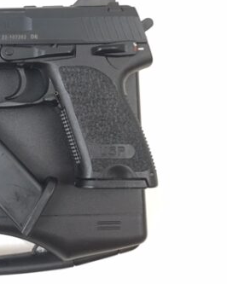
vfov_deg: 36.6
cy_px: 120
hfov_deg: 27.1
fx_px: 429
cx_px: -25
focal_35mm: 51
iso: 100
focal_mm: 4.15
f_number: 2.2
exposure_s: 1/30
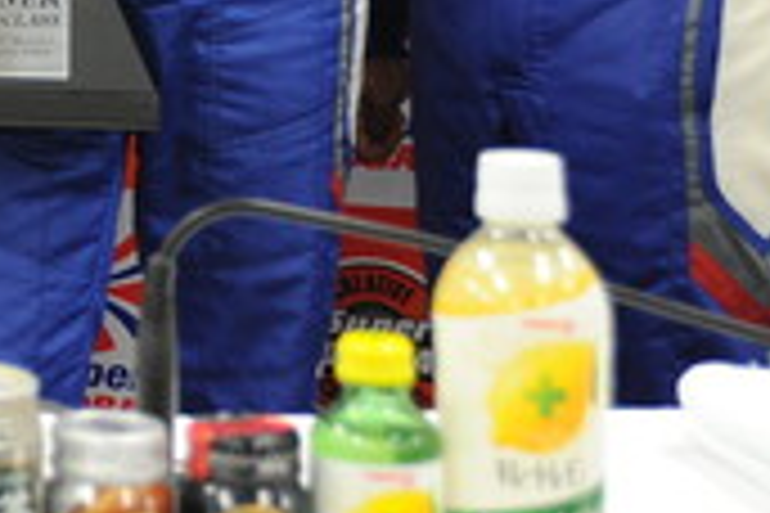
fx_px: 2887
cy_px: -441
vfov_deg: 9.6
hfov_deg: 14.0
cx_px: -486
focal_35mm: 135
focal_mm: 32
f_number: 4.8
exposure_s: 1/90
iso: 1600
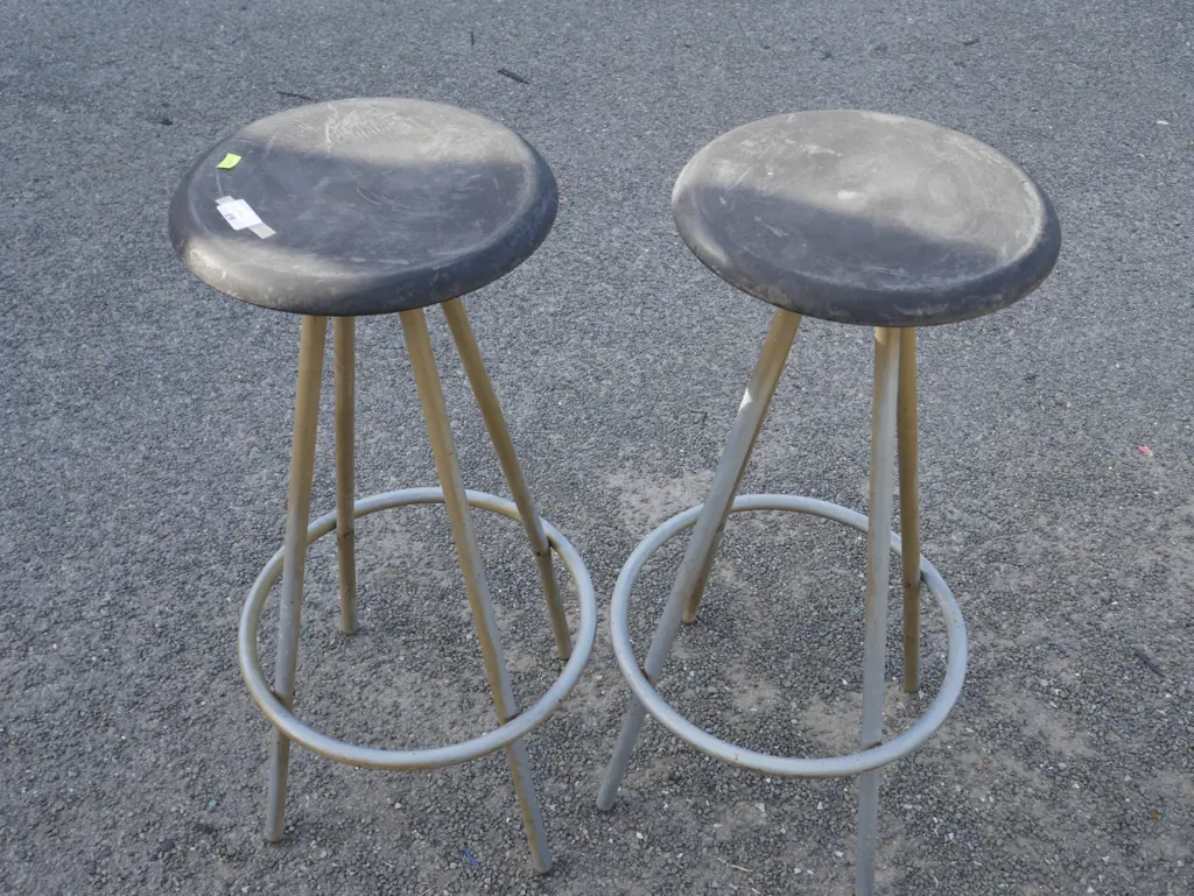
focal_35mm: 36
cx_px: 597
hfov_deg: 51.3
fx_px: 1242
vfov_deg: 39.7
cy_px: 448
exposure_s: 1/160
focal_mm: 18
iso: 200
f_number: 5.6
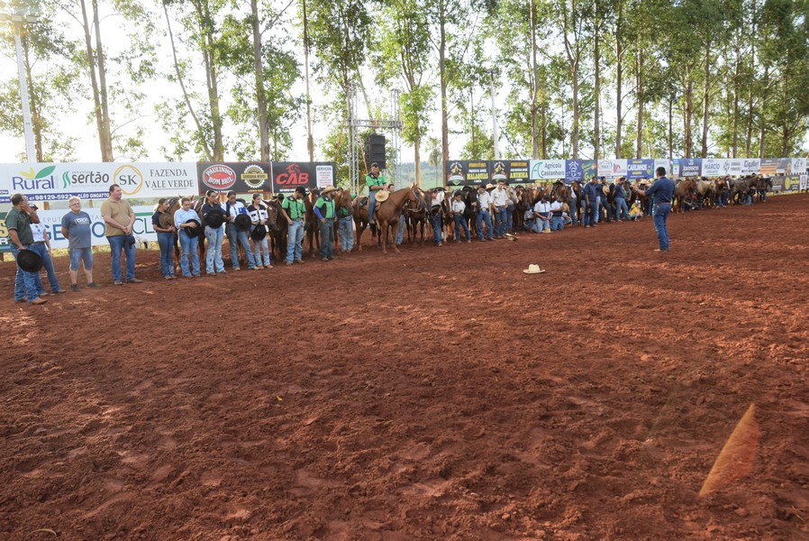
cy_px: 270
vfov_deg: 48.0
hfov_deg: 67.3
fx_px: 607
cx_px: 404
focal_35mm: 27
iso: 800
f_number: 9
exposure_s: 1/320
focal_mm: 18
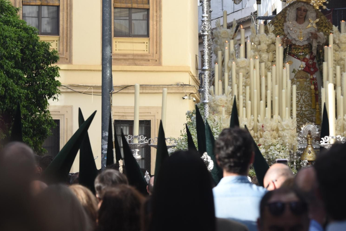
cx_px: 179
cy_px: 45
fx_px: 1673
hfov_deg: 11.8
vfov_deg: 7.9
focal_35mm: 174
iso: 100
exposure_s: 1/160
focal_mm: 100
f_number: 5
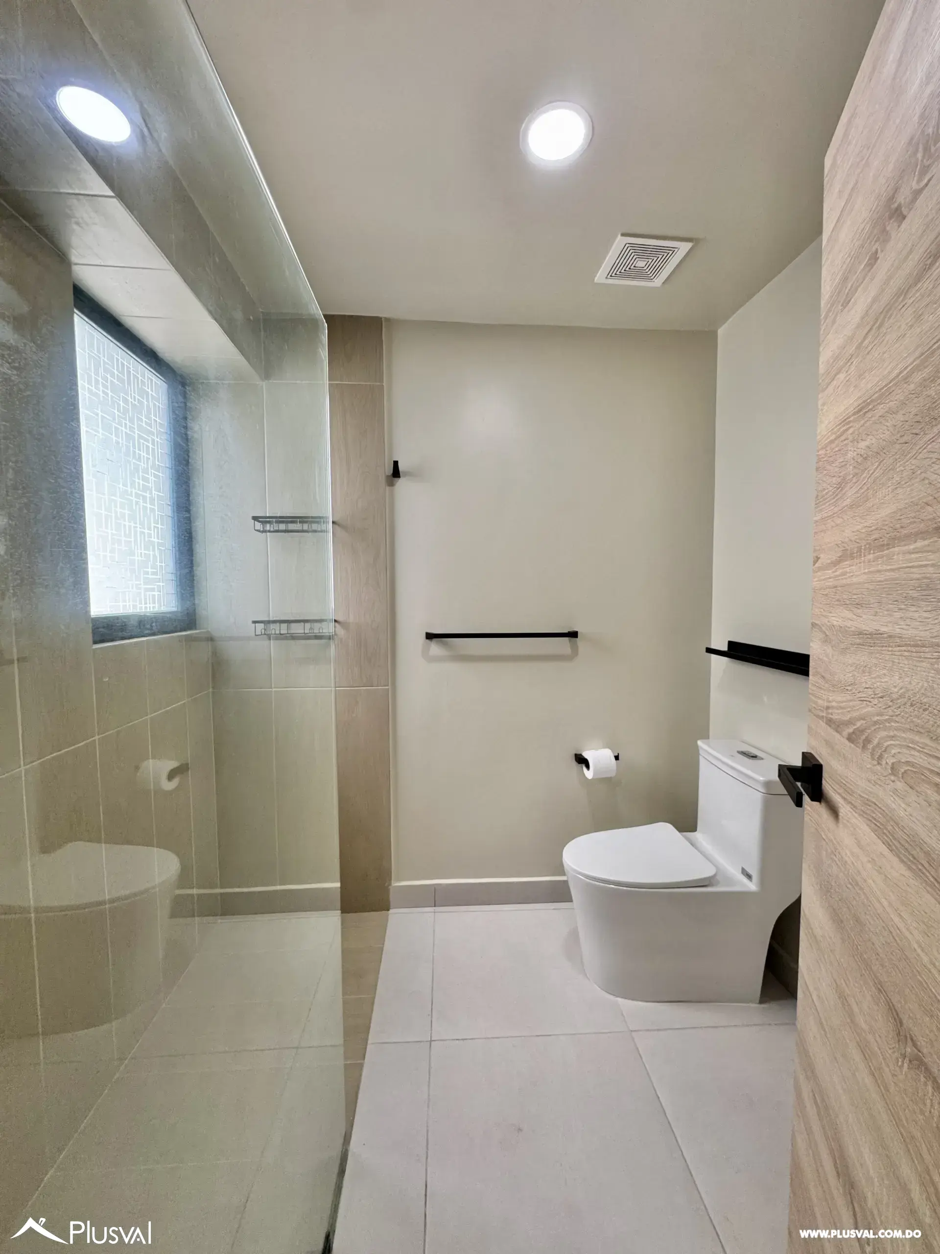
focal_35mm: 14
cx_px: 470
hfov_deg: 85.7
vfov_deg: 102.1
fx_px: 507
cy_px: 627
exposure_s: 1/99
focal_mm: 2.22
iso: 160
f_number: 2.2
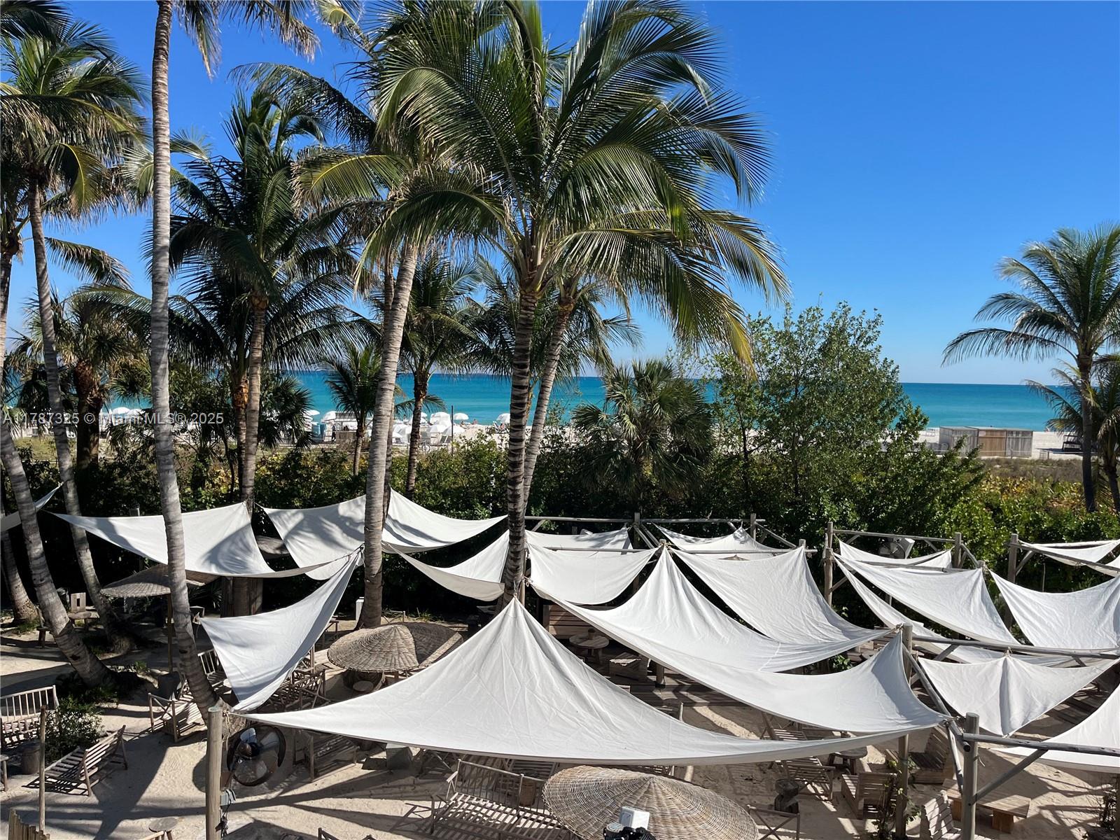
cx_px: 560
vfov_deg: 53.1
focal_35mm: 26
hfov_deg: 67.3
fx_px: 841
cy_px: 420
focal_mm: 5.1
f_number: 1.6
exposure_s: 1/4854
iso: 50
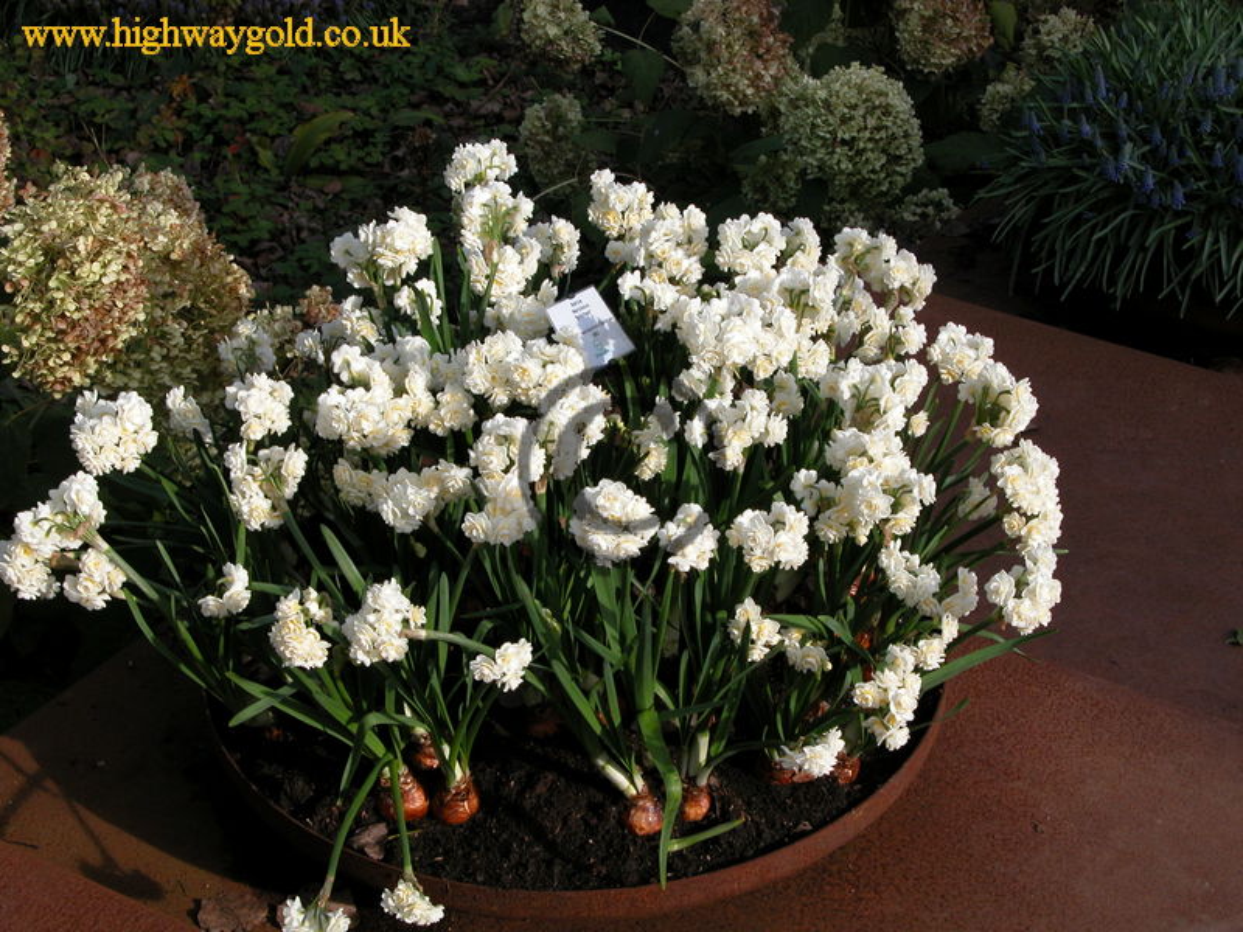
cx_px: 622
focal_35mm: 77
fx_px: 2765
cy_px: 466
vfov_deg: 19.1
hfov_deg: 25.3
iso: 100
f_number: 6.1
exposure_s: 1/250
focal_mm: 19.9
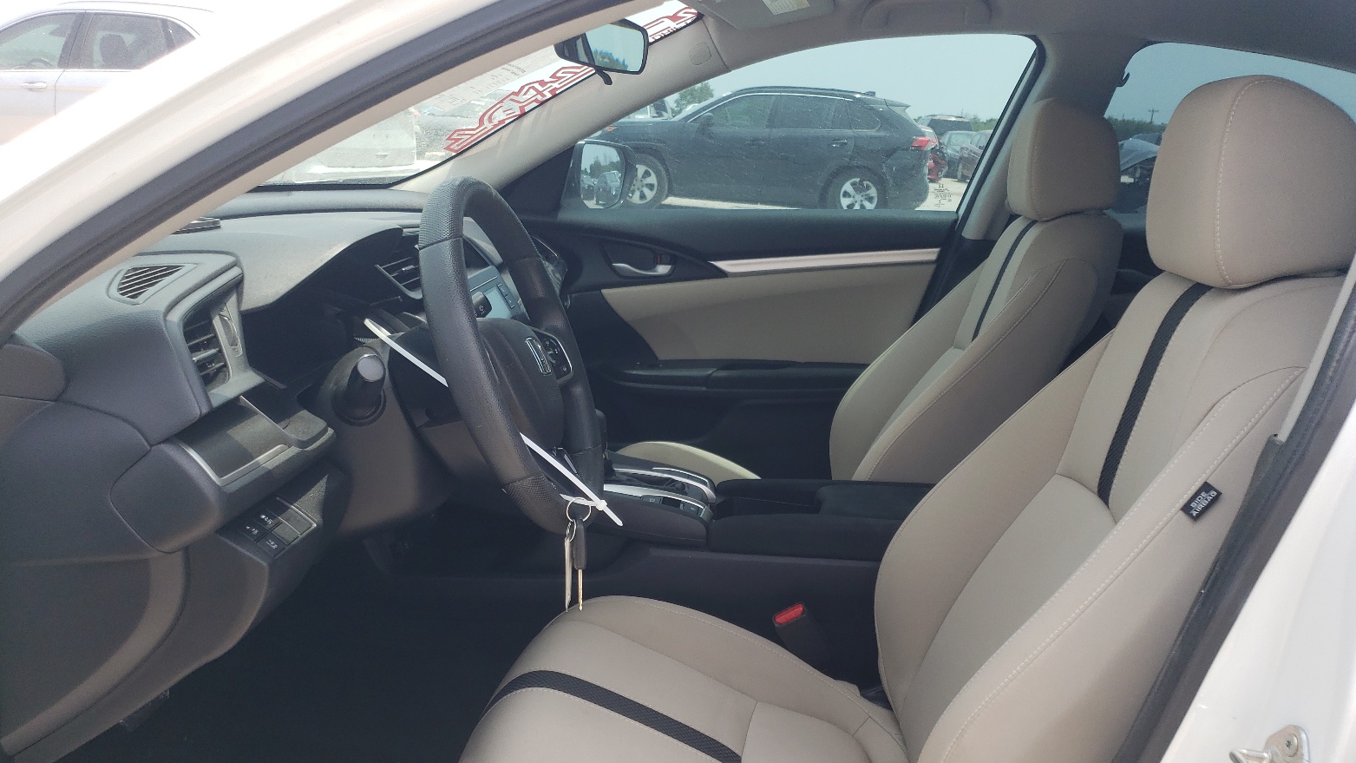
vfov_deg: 39.8
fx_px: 1043
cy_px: 501
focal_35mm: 29
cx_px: 690
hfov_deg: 66.1
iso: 50
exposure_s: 1/909
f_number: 1.5
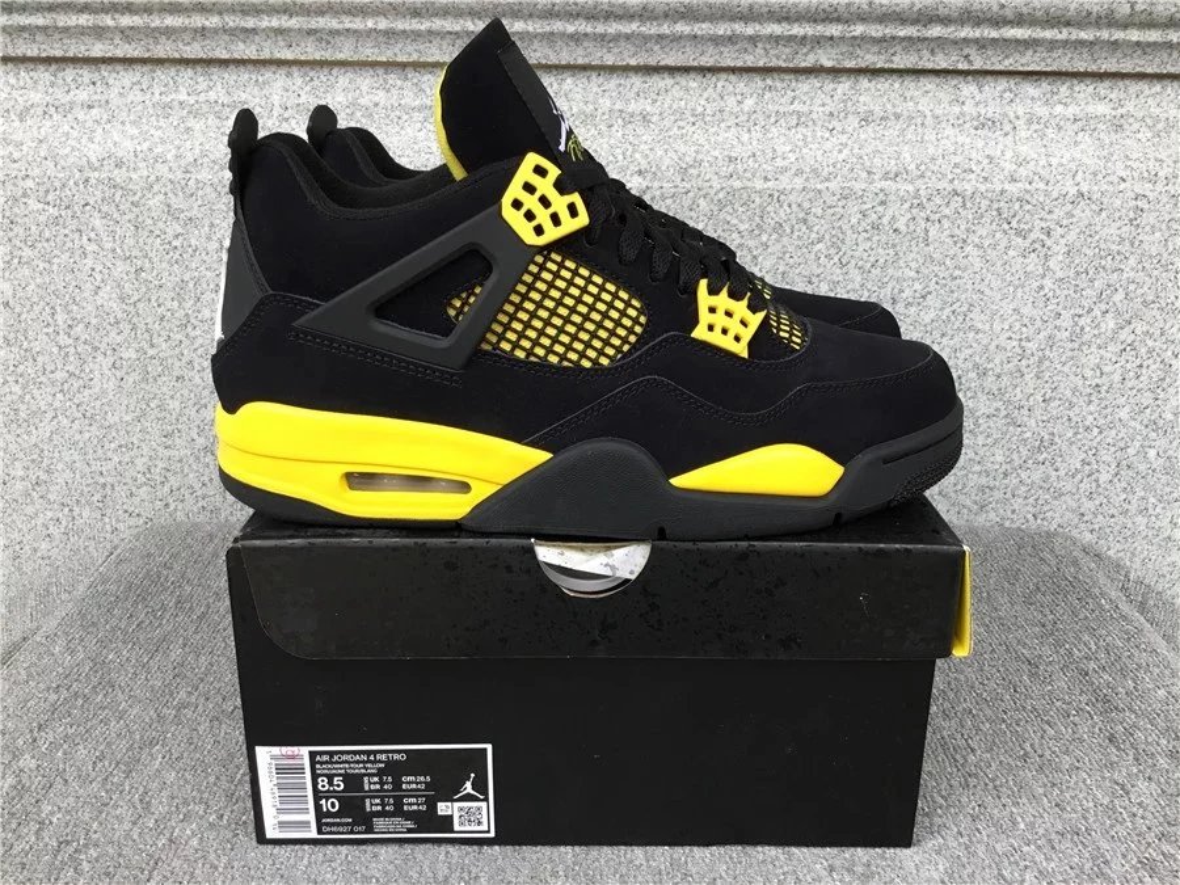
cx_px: 590
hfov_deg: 58.4
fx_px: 1057
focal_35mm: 31
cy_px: 442
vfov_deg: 45.4
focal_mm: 3.3
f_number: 2.4
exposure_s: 1/127
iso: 25
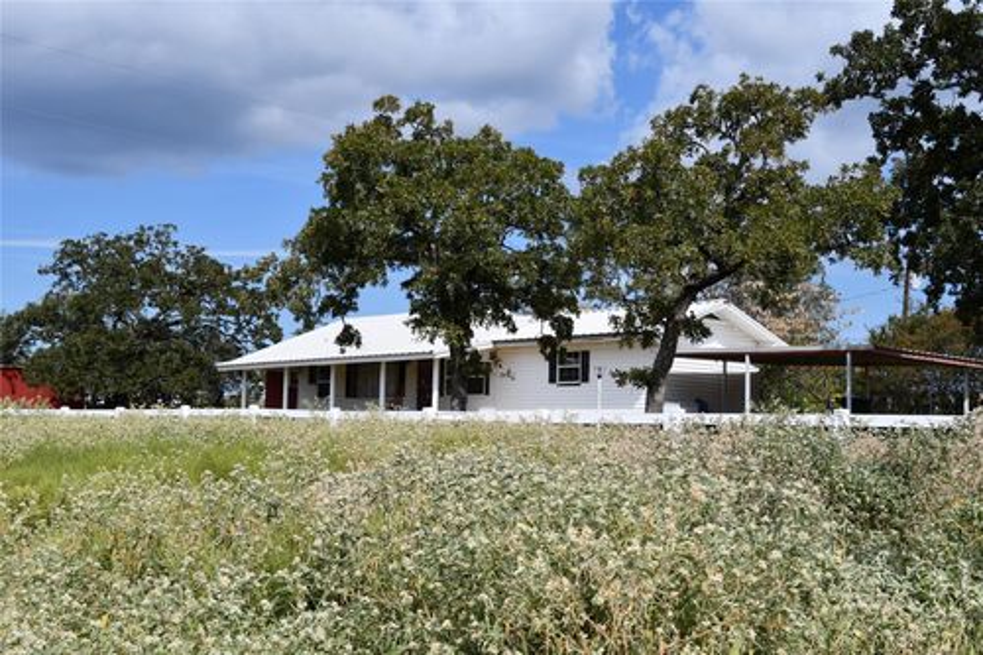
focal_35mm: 45
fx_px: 1228
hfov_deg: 43.6
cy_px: 328
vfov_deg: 29.8
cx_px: 492
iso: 100
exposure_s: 1/320
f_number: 9
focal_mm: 30
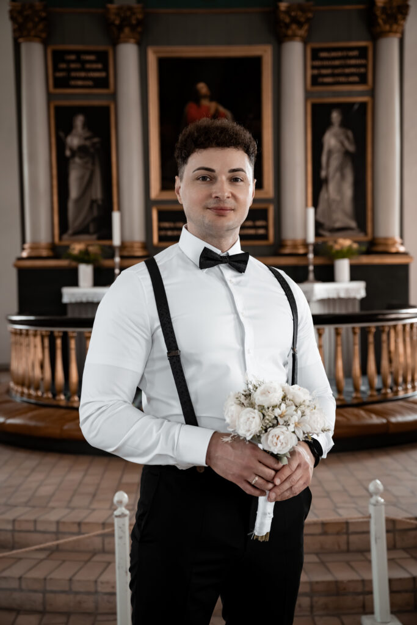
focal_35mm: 47
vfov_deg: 41.9
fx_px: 816
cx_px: 208
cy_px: 312
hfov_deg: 28.7
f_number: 4
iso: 280
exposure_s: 1/60
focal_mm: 47
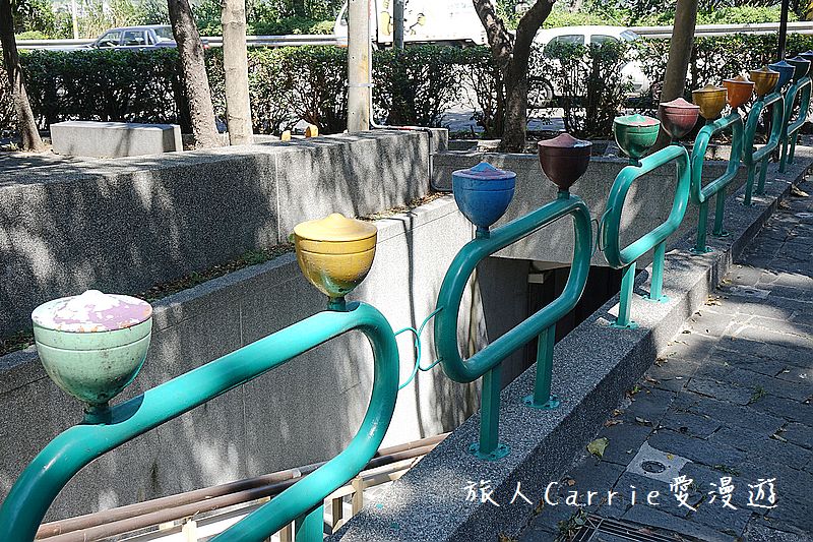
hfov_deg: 46.4
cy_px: 271
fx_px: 948
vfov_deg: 31.9
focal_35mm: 42
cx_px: 406
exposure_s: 1/200
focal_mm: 15.45
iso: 100
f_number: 4
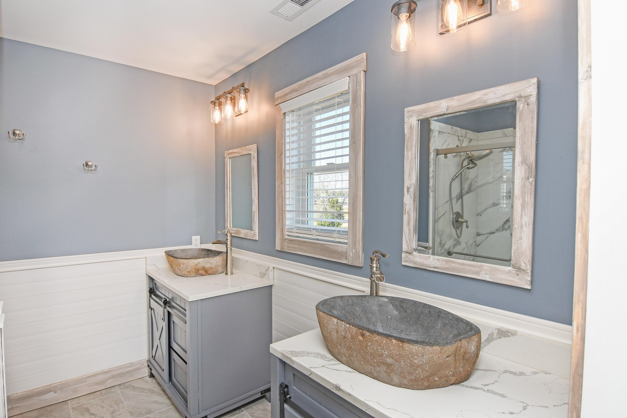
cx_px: 314
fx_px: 313
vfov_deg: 67.4
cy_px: 209
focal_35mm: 18
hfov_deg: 90.0
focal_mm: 12
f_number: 10
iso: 400
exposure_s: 1/125
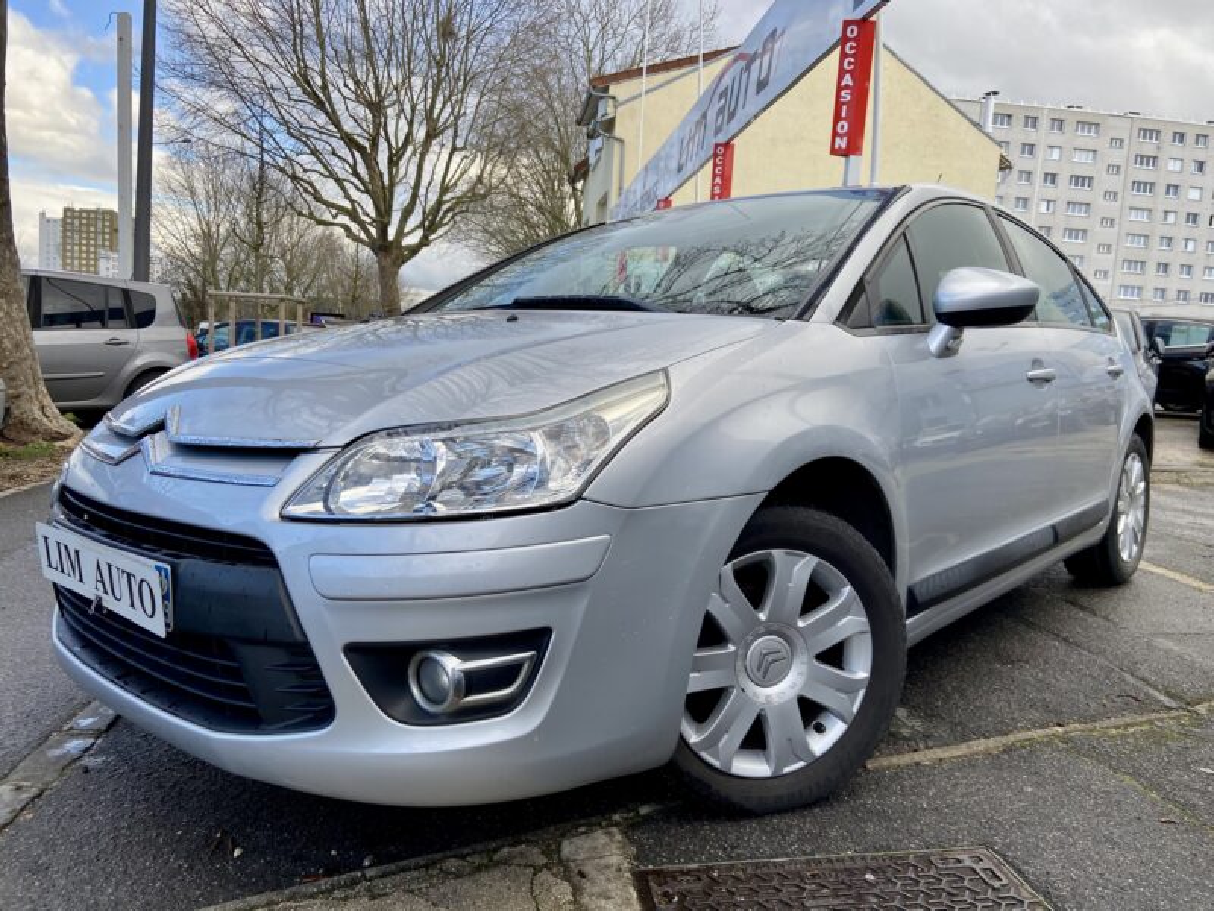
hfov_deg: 67.3
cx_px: 607
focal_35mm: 26
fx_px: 912
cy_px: 456
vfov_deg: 53.1
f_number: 1.8
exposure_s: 1/463
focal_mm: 4.25
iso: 32
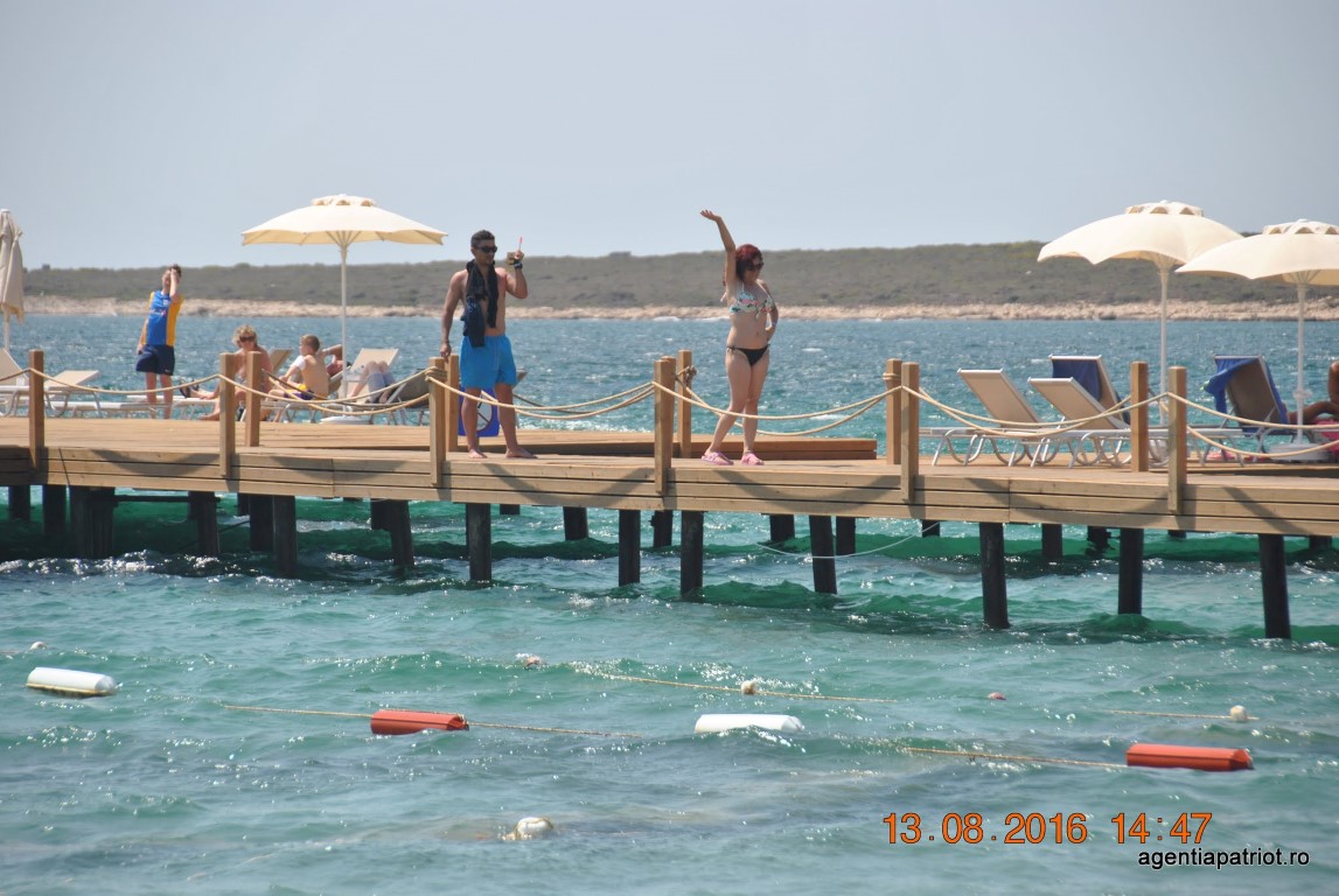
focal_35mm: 225
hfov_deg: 9.1
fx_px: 8379
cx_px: 670
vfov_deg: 6.1
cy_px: 448
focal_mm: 150
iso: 200
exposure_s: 1/1000
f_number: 5.6
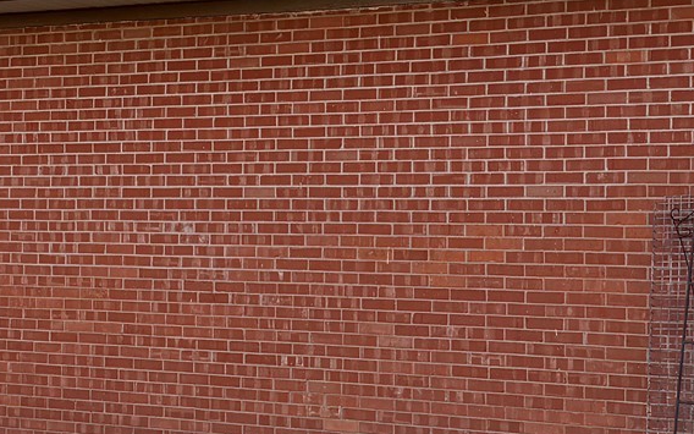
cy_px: 196
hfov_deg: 23.6
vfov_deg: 15.2
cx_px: 105
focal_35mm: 86
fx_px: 1627
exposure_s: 1/1211
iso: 100
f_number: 1.78
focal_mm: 6.76
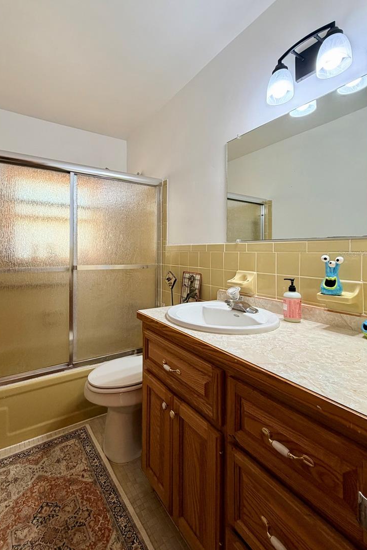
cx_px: 148
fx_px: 245
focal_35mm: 16
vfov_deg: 96.5
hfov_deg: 73.0
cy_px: 253
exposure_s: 1/60
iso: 200
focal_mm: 2.22
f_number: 2.2
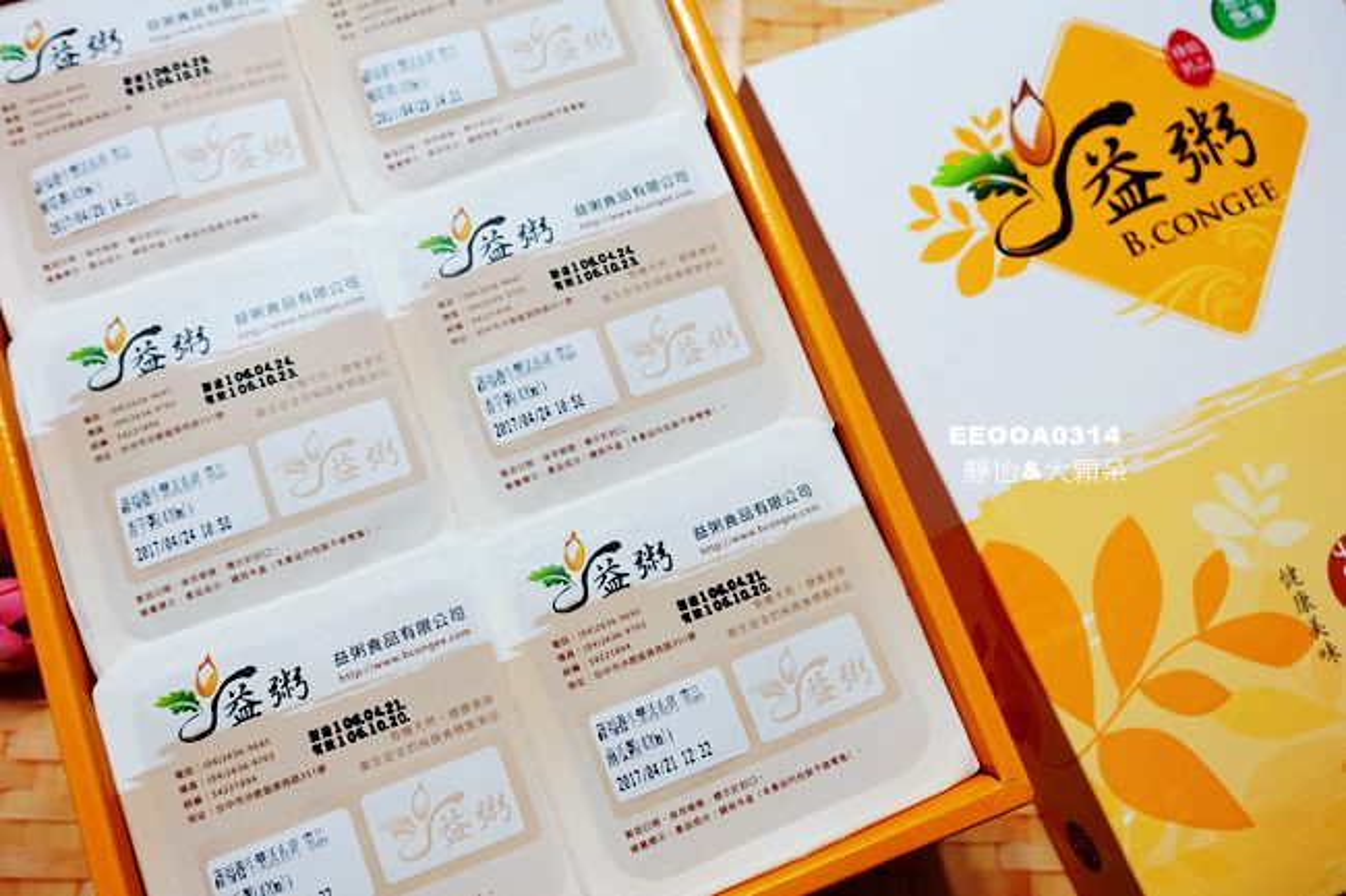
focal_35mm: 33
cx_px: 673
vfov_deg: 39.9
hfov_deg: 57.2
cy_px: 448
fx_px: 1233
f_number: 2.8
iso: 250
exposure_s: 1/40
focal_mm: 12.06
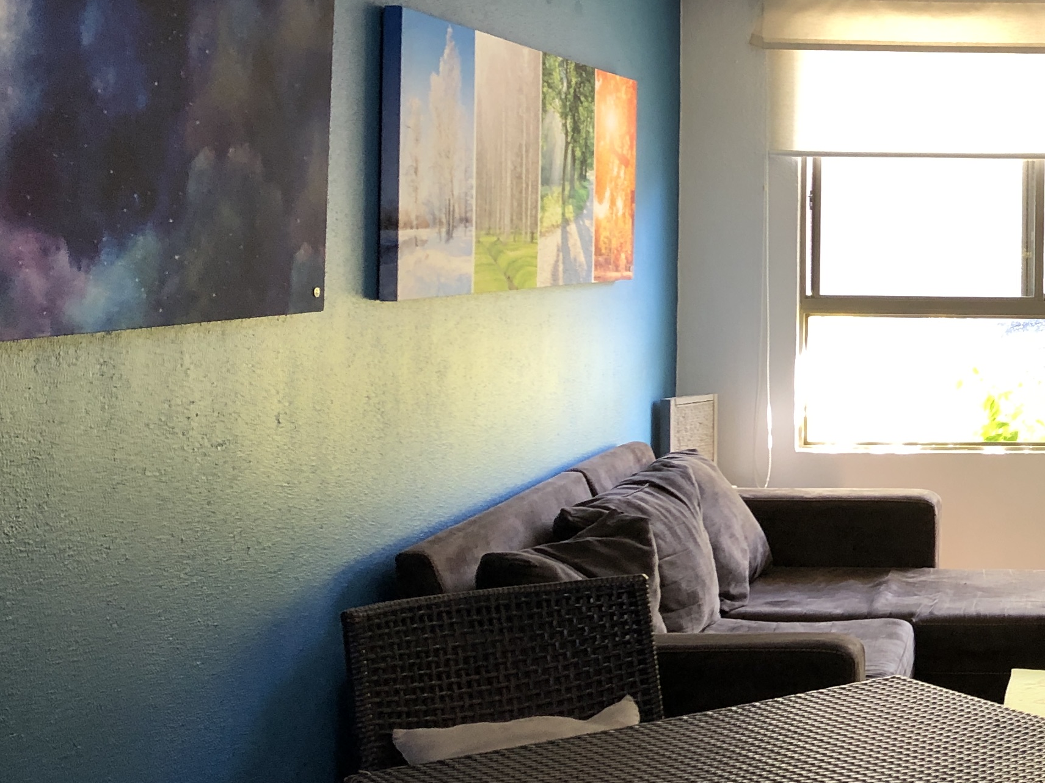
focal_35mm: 66
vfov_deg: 22.2
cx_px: 1133
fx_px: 1992
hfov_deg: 27.1
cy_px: 283
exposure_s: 1/30
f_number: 1.8
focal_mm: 4
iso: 25
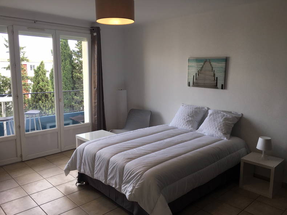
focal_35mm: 29
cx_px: 144
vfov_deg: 48.2
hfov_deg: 61.7
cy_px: 108
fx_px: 240
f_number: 2.2
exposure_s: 1/100
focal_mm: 4.15
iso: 32
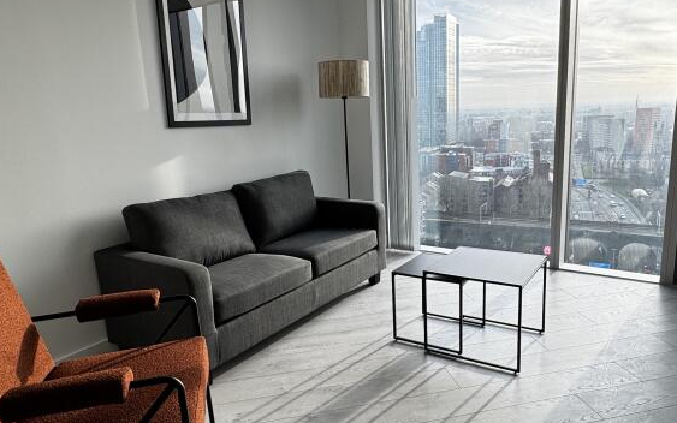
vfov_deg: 46.0
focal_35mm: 27
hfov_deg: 68.3
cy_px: 218
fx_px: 498
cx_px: 368
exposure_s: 1/247
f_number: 2.2
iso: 40
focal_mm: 2.22
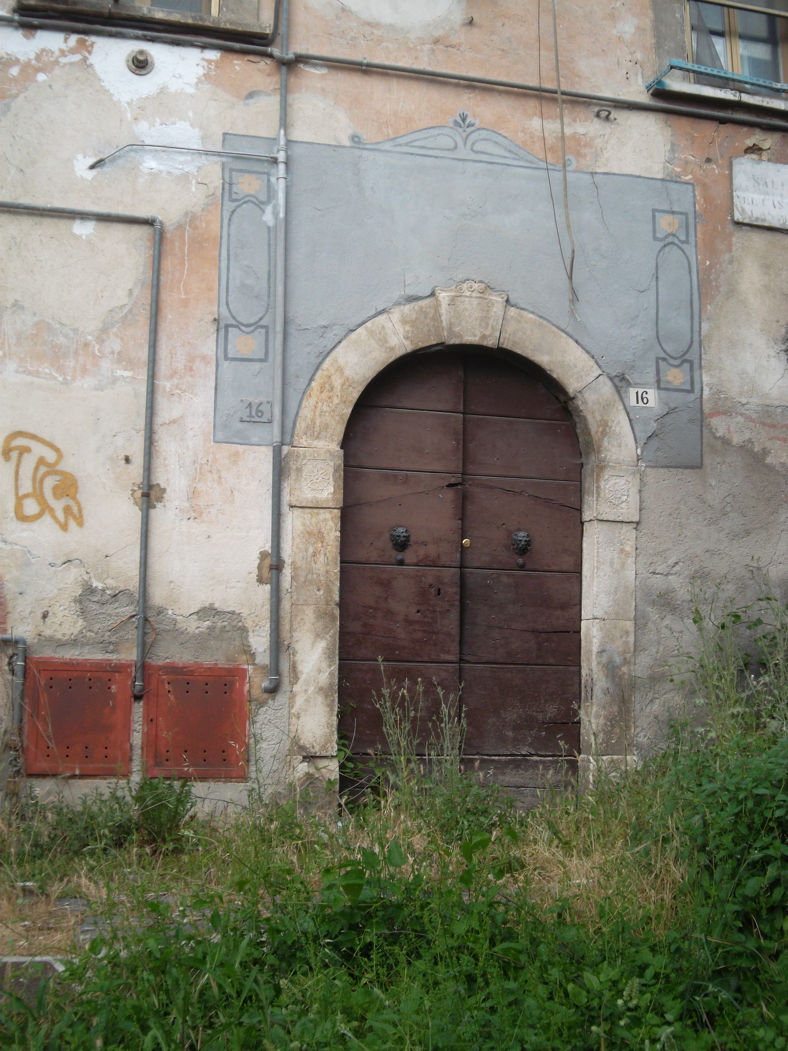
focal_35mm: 44
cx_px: 394
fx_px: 1335
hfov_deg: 32.9
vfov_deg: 42.9
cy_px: 526
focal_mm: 7.8
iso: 80
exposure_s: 1/110
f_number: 4.5
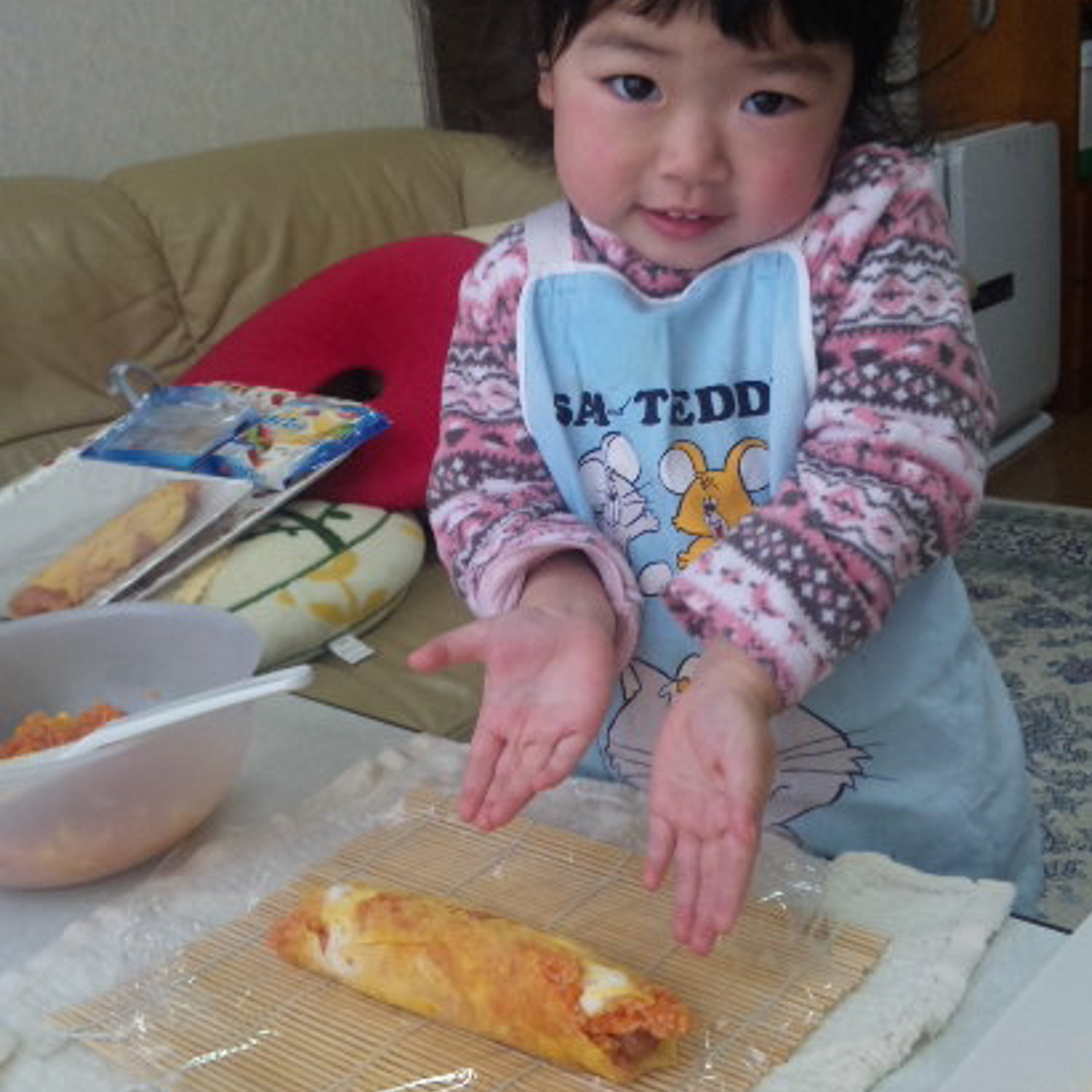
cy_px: 621
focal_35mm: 40
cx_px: 554
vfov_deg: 41.8
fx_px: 1428
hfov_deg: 41.9
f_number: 2.8
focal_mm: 4.82
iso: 120
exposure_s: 1/25
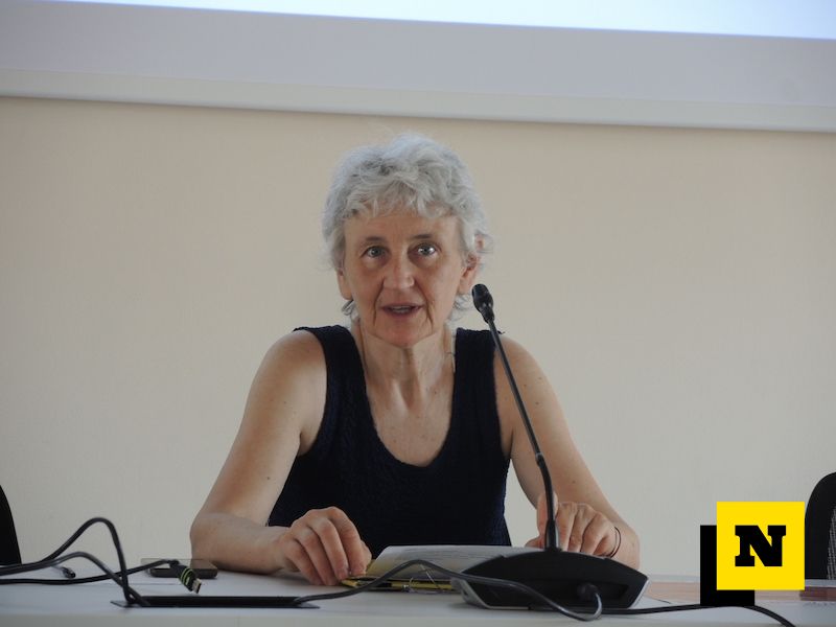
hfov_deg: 11.3
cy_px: 314
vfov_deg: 8.5
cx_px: 418
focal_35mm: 175
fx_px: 4226
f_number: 4
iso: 360
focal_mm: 37.4
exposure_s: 1/60
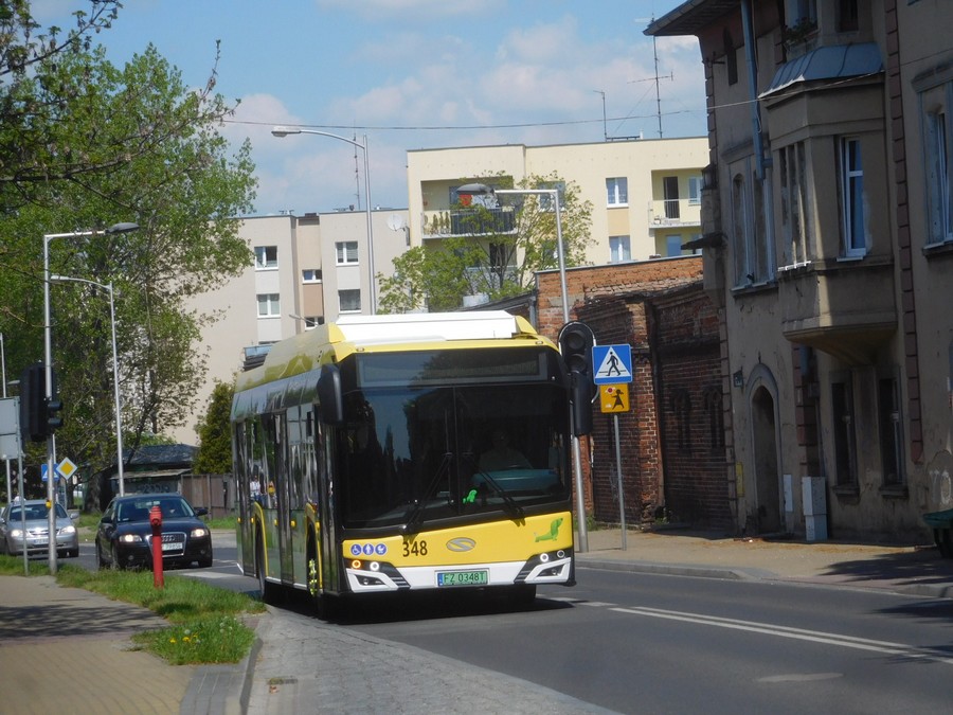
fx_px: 3441
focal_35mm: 125
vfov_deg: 11.9
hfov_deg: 15.8
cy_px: 358
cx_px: 476
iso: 125
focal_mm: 22.3
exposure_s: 1/1000
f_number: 5
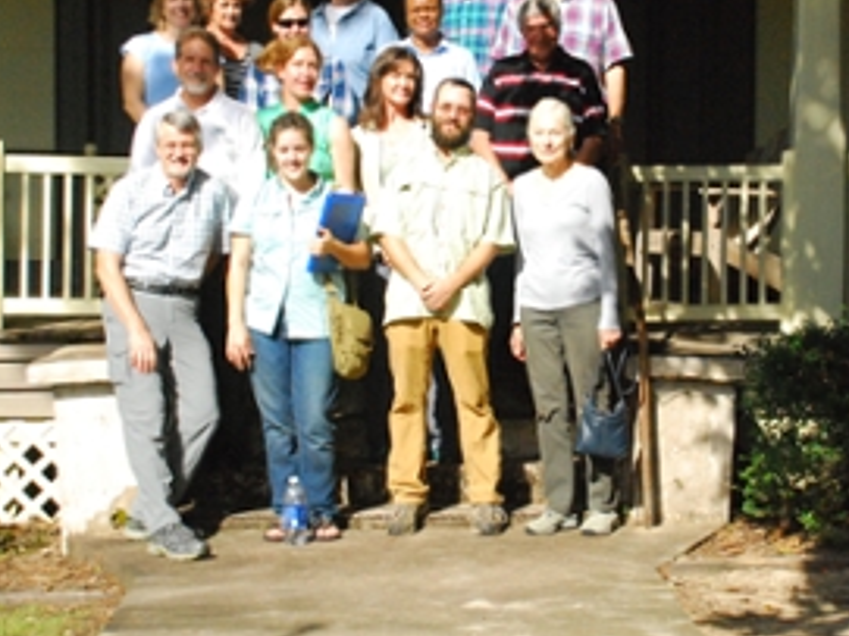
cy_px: 224
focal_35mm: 104
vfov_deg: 14.2
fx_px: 2549
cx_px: 597
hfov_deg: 18.8
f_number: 6.3
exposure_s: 1/4000
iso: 1600
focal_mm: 35
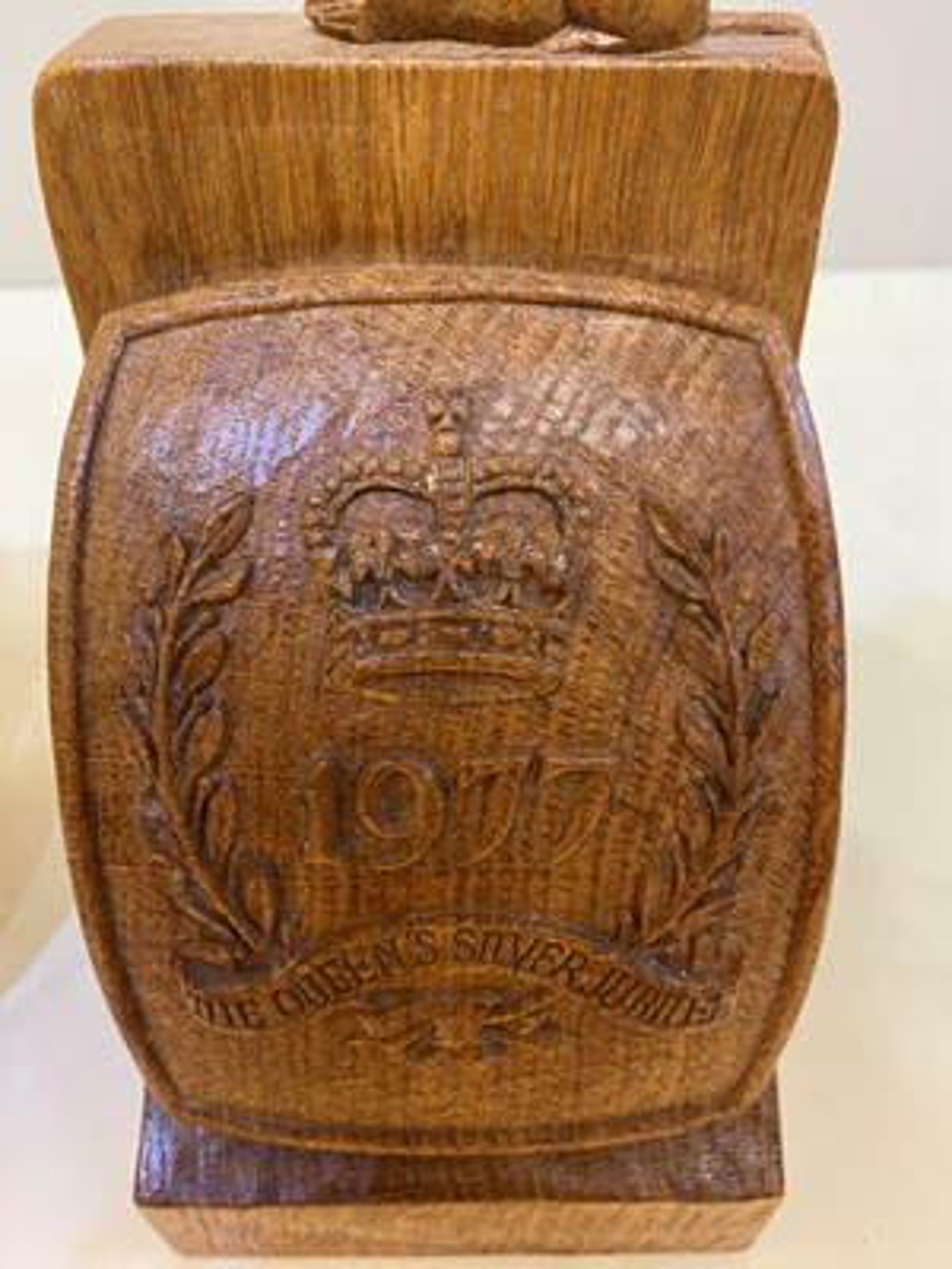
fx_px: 953
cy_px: 634
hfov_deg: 53.1
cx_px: 476
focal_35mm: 26
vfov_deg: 67.3
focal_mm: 4.25
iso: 200
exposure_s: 1/50
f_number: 1.8
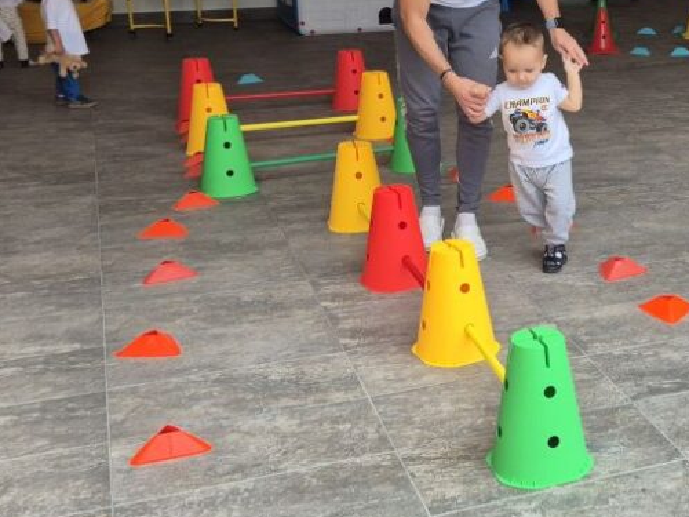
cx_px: 616
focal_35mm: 58
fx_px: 1154
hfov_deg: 31.7
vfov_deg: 25.0
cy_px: 151
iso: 50
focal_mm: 5.4
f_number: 1.8
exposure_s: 1/180
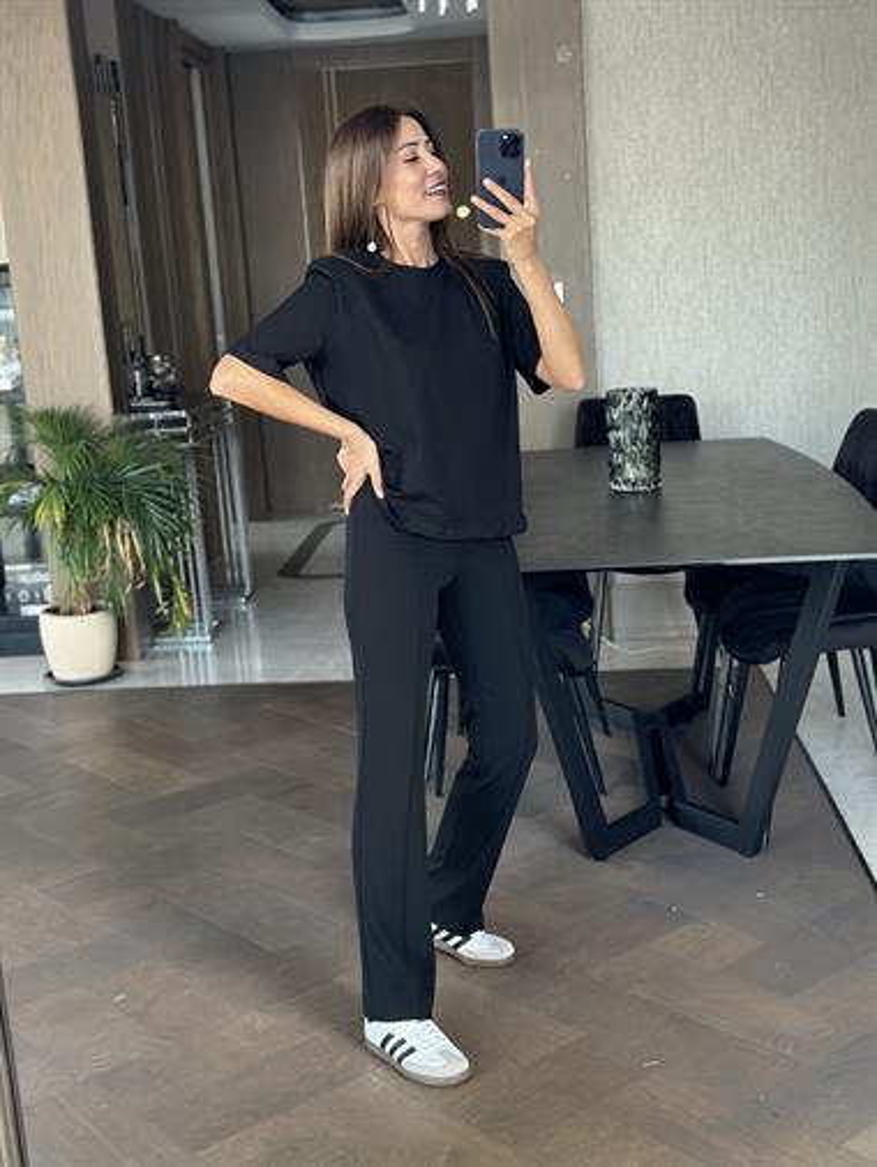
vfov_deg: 39.6
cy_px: 584
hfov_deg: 30.3
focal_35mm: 48
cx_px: 438
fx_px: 1620
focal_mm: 6.86
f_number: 1.78
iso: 320
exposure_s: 1/60
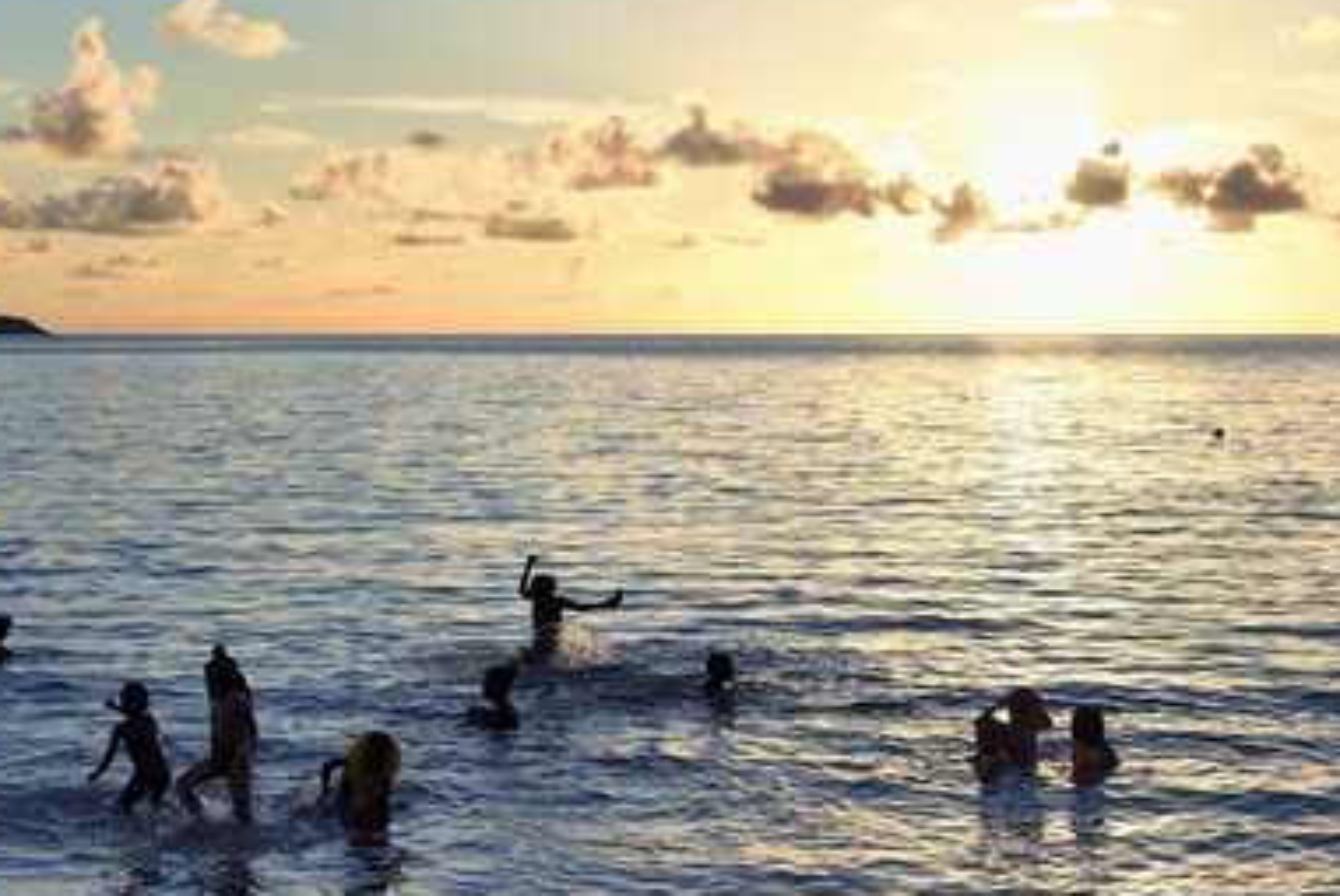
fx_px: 2869
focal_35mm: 77
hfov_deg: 26.3
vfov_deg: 17.8
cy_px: 439
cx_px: 631
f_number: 8
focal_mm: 70
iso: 200
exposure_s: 1/500
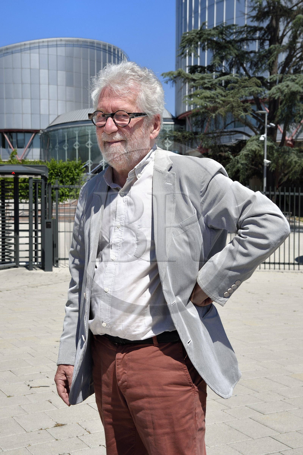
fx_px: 632
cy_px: 228
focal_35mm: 50
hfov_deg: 27.0
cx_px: 152
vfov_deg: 39.6
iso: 200
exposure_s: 1/250
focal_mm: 50
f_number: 13
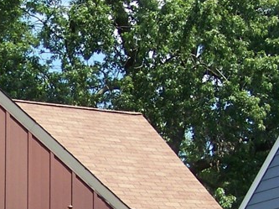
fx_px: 942
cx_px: -39
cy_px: 222
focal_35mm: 117
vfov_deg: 12.4
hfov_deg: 16.3
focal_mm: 6.3
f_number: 2.8
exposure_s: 1/500
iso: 64
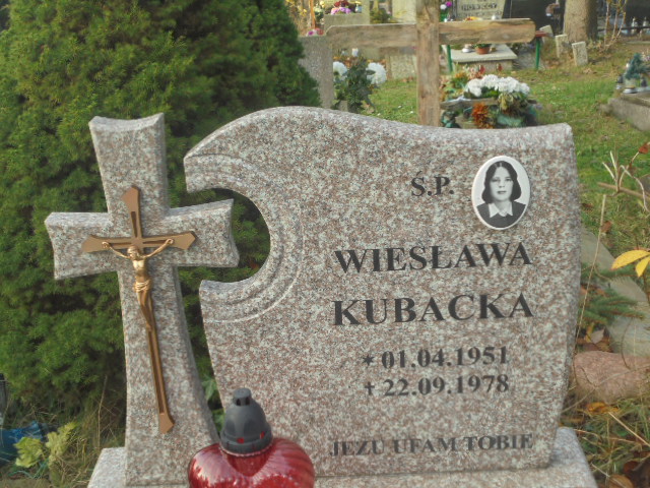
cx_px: 325
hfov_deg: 38.9
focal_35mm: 49
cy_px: 244
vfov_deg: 29.7
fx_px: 920
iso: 100
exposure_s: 1/80
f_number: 4.8
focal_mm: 8.9
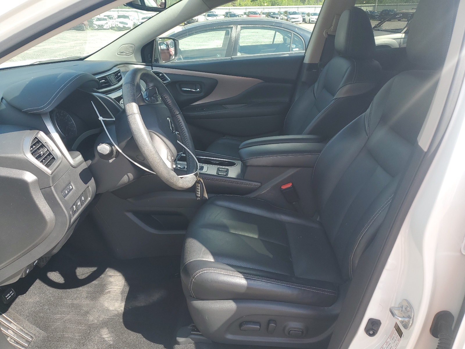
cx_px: 232
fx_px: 349
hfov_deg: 67.3
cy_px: 174
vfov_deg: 53.1
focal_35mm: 26
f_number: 1.5
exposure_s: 1/667
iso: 50
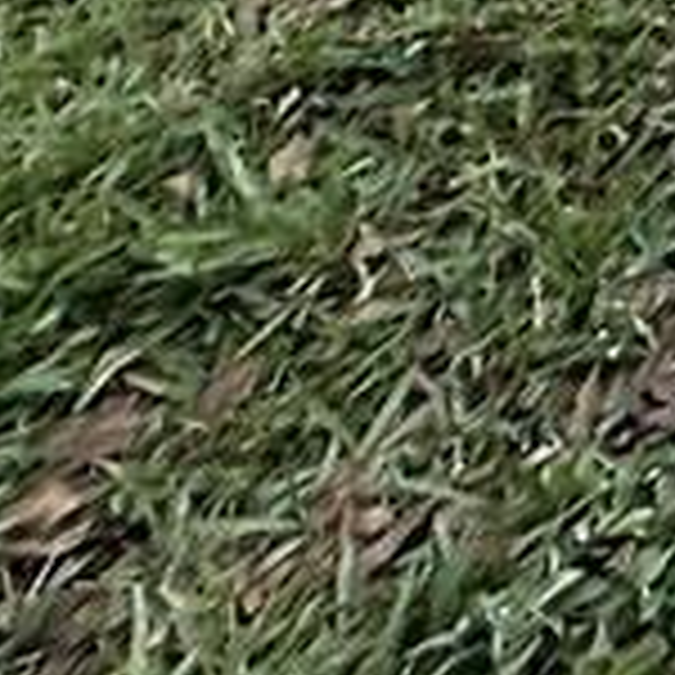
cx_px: 2358
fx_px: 2912
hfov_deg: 9.0
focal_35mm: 132
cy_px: -1948
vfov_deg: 8.2
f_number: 2.2
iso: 40
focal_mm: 2.22
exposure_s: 1/287
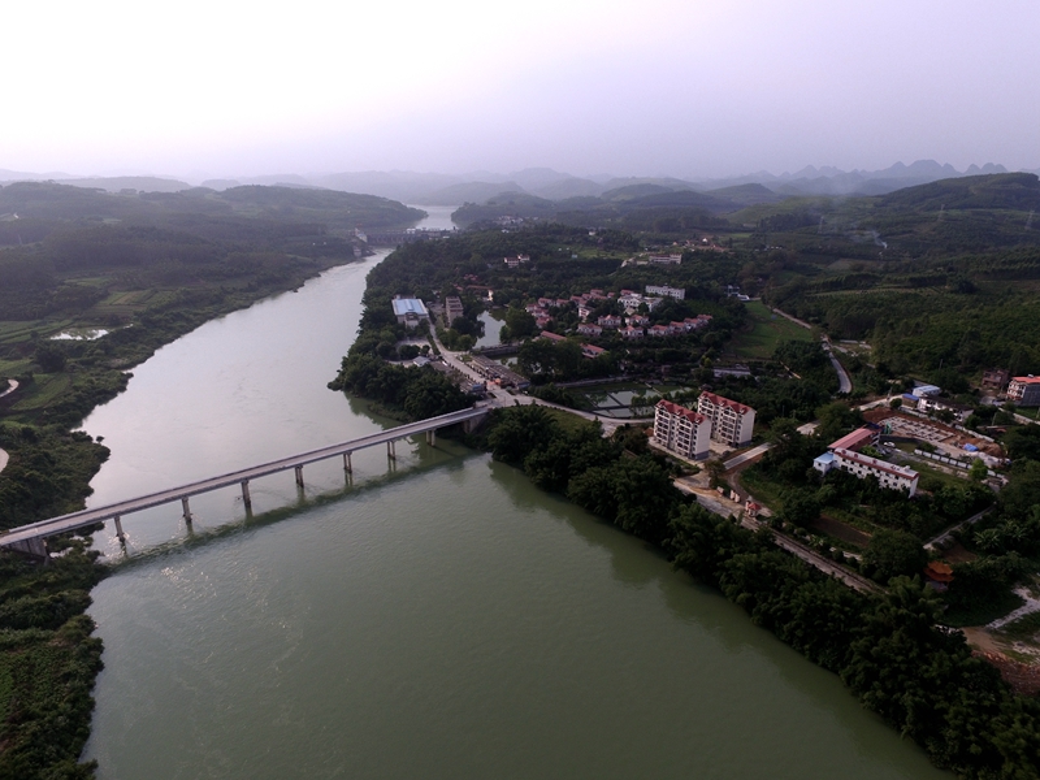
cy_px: 390
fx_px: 601
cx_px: 520
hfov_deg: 81.7
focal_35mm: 20
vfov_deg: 66.0
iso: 100
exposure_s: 1/1000
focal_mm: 3.61
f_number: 2.8
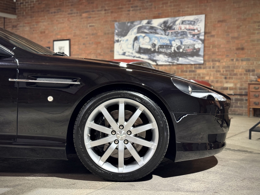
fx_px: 361
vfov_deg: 30.3
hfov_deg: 39.7
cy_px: 98
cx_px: 130
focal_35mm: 48
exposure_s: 1/33
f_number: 1.78
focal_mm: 6.76
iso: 500
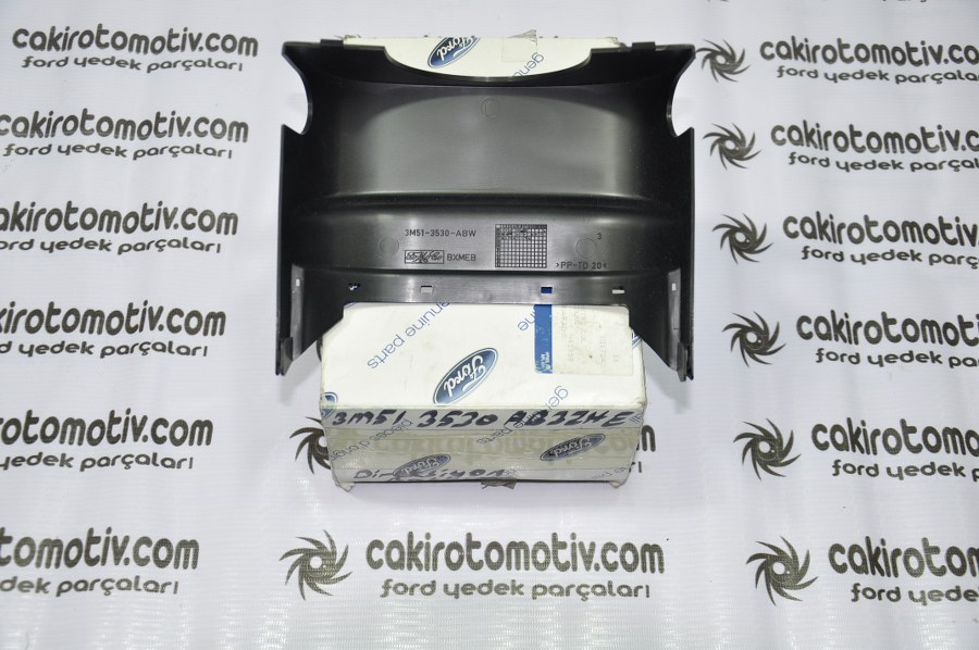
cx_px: 490
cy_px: 325
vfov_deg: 28.0
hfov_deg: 41.2
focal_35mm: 48
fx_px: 1304
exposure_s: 1/40
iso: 200
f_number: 4.5
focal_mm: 32
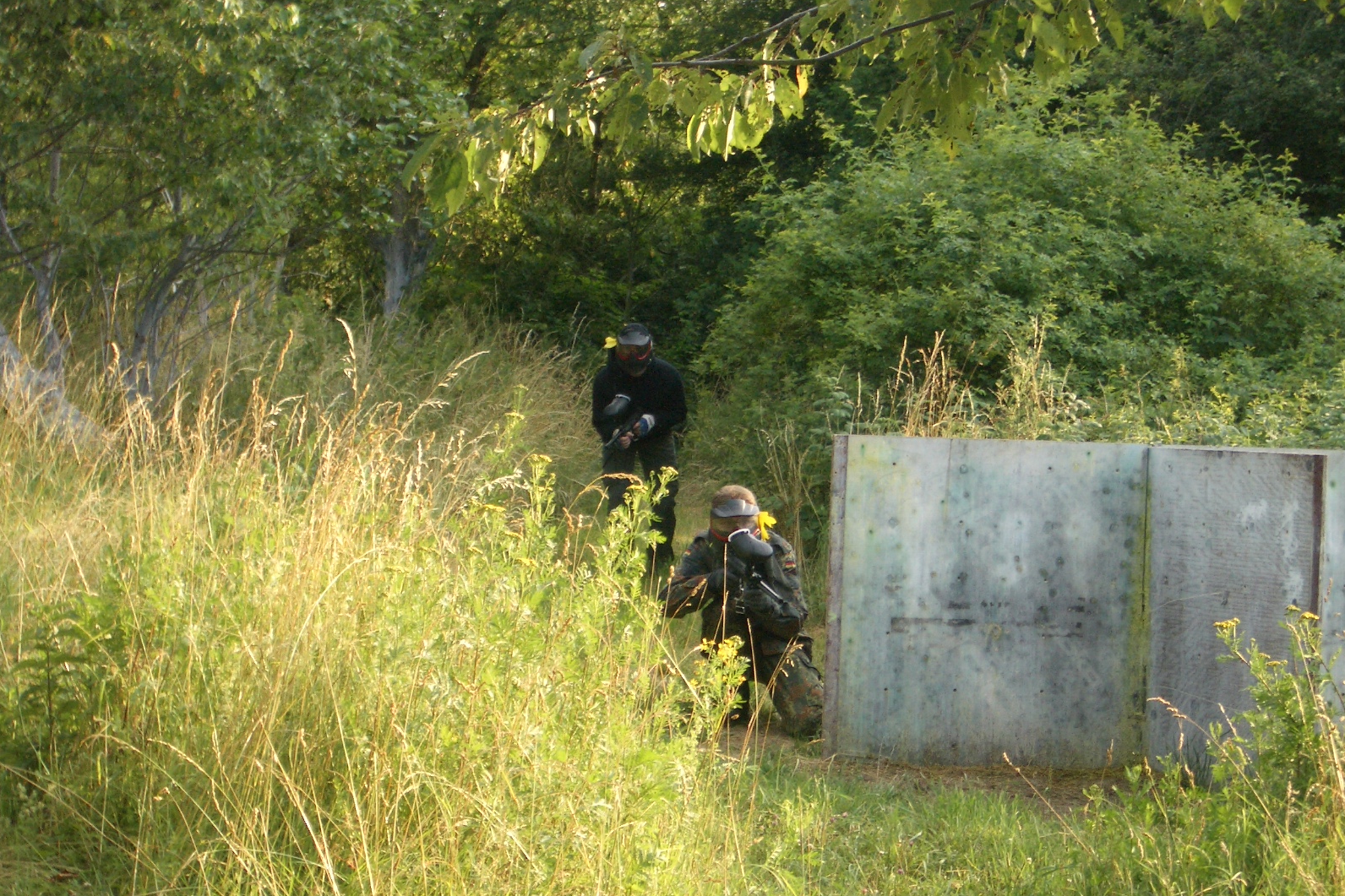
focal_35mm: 92
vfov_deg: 14.9
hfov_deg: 22.1
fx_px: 3437
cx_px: 674
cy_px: 475
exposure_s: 1/160
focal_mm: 14.6
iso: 100
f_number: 4.4
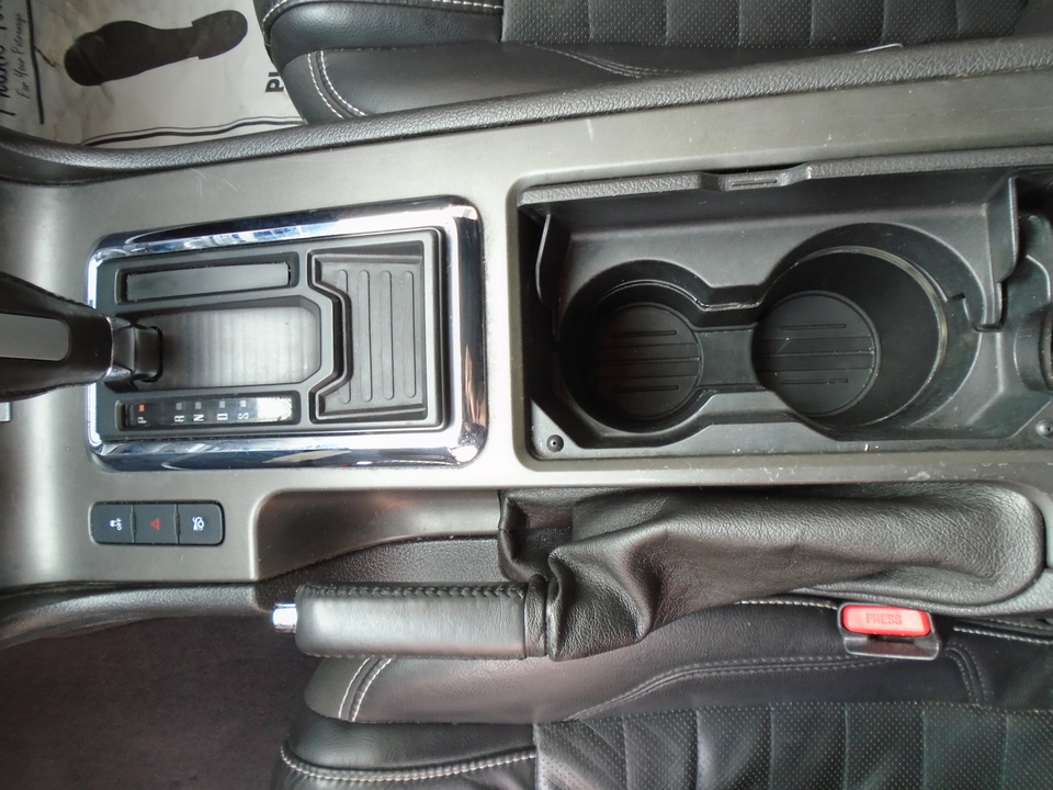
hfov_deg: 67.3
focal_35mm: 26
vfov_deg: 53.1
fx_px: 791
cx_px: 526
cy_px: 395
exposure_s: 1/30
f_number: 3.2
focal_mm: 4.6
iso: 200
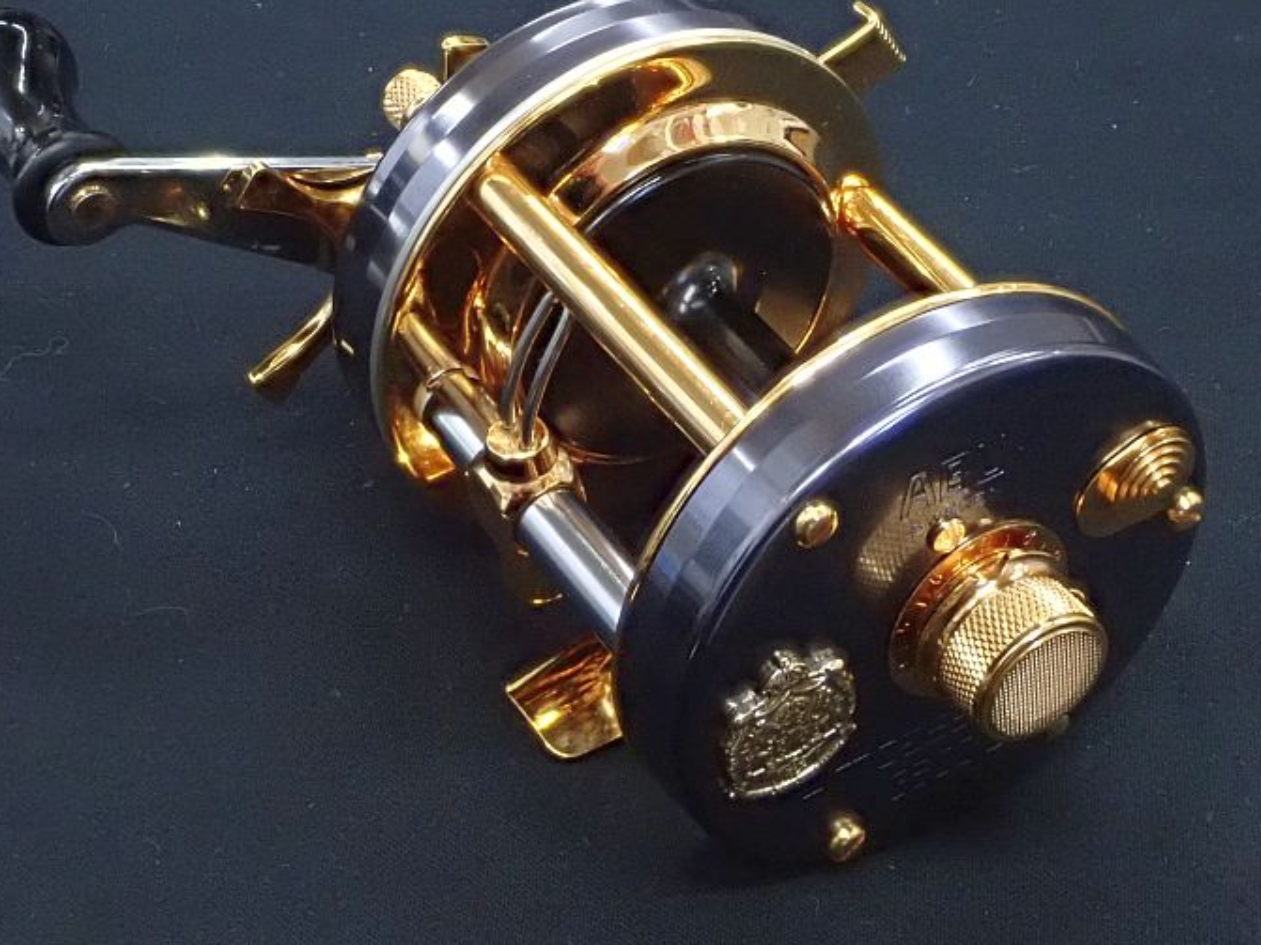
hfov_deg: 28.6
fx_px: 2477
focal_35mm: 68
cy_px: 457
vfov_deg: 21.6
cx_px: 575
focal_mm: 10.29
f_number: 5
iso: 1600
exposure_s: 1/25
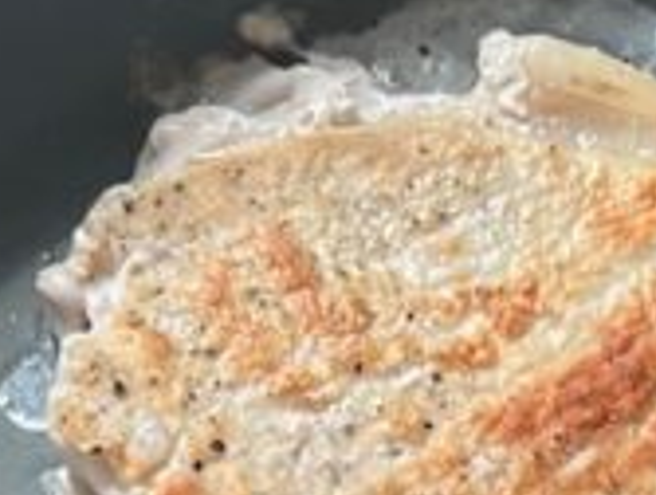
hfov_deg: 12.3
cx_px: 566
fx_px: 3020
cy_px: 1088
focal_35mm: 159
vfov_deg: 8.7
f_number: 1.5
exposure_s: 1/121
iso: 125
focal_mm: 5.7
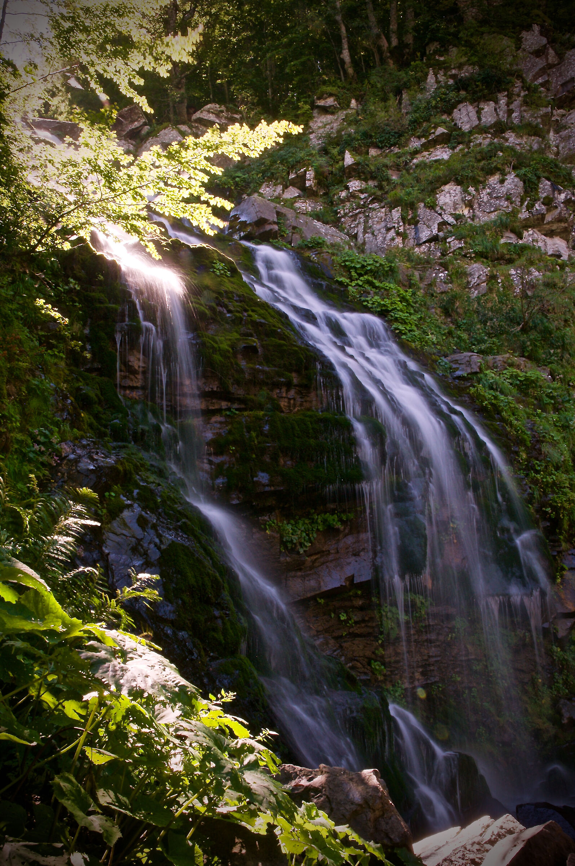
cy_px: 433
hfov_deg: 39.9
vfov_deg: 57.3
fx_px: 793
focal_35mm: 33
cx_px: 288
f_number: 25
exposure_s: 1/1.6
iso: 200
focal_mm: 22
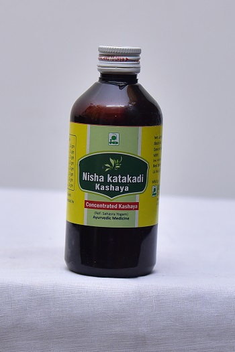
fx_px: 637
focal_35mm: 65
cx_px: 118
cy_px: 176
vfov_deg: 31.0
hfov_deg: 20.9
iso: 1250
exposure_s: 1/160
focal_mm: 65
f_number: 4.5
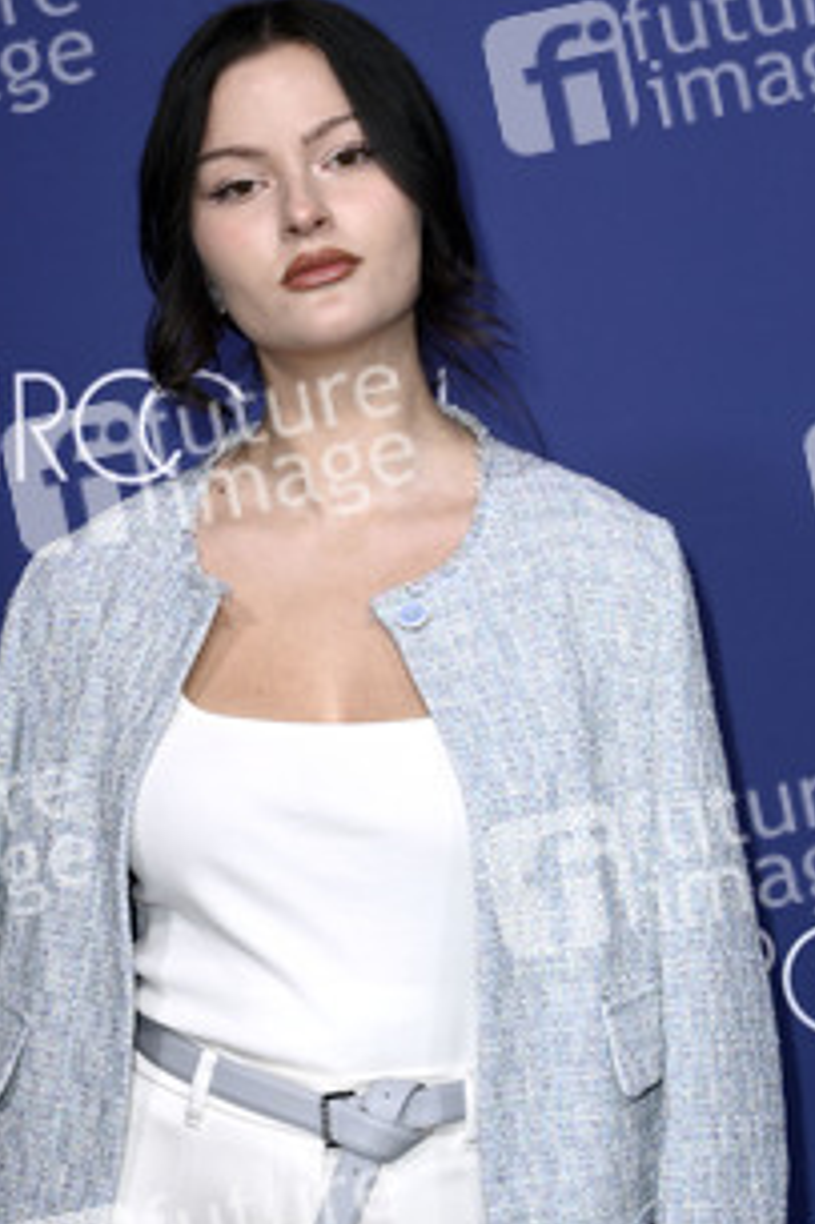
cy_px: 662
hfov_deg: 10.5
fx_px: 4453
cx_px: 325
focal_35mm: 131
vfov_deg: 15.7
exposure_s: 1/250
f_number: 5.6
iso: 640
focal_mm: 100
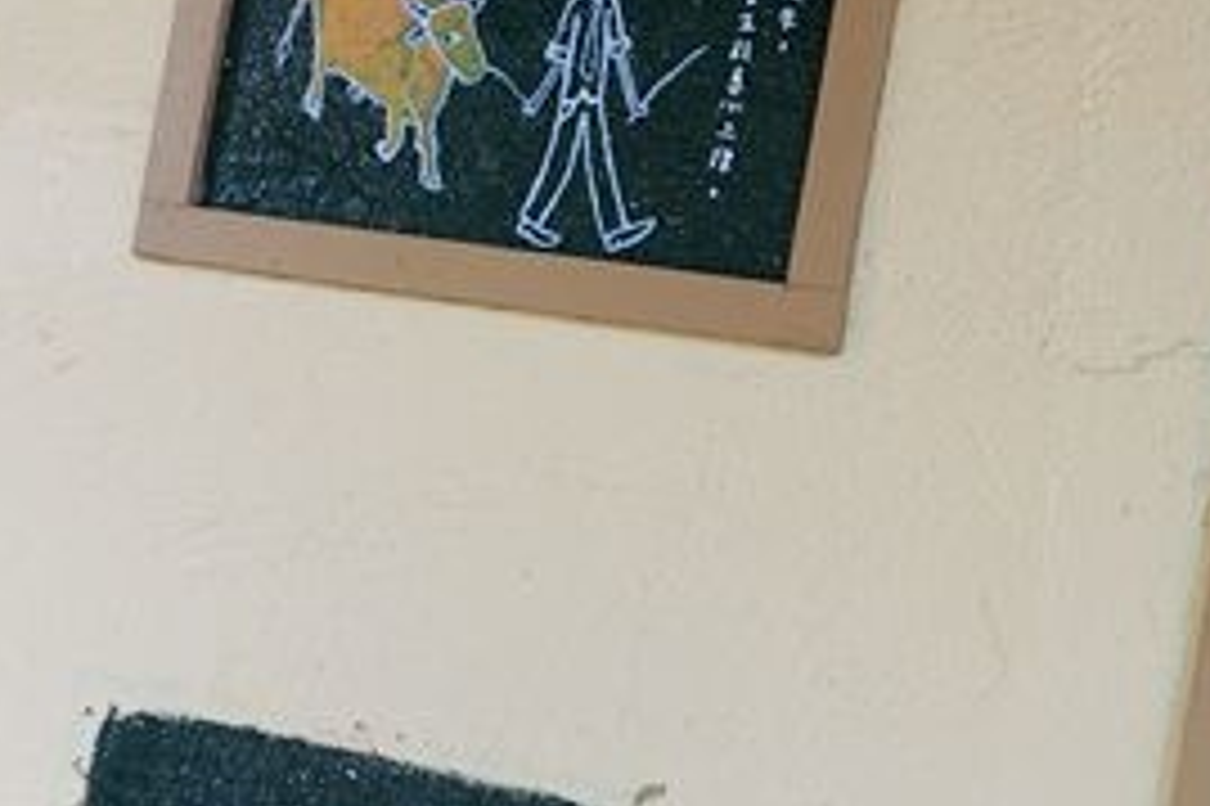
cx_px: 994
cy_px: 493
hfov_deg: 28.2
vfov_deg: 19.4
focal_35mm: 70
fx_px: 2351
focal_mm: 10.51
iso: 125
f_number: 2.8
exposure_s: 1/50
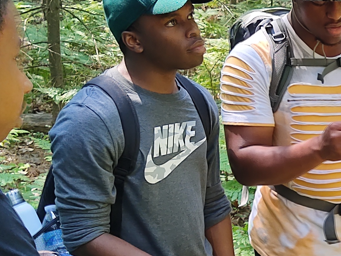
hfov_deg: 19.5
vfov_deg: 15.2
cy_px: 232
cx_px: 386
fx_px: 946
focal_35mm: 96
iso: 112
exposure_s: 1/226
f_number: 1.79
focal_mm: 4.71
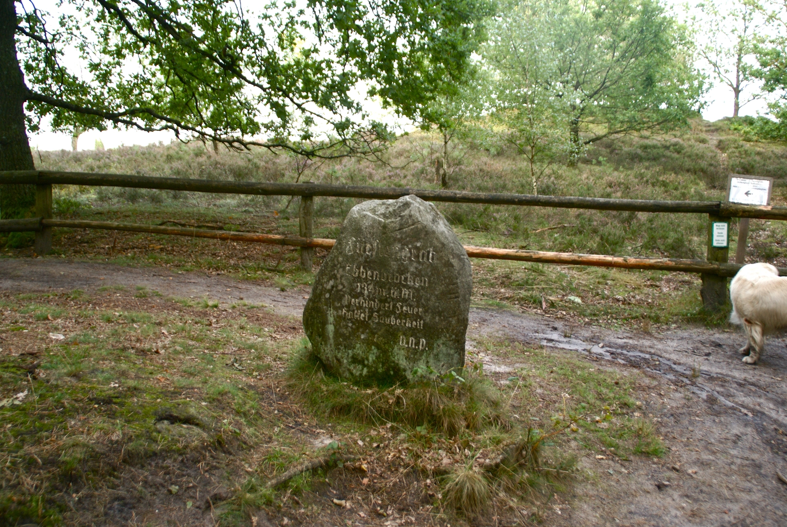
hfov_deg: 53.1
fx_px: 788
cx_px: 394
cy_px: 264
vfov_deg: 37.0
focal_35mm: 36
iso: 100
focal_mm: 24
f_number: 4
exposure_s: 1/40
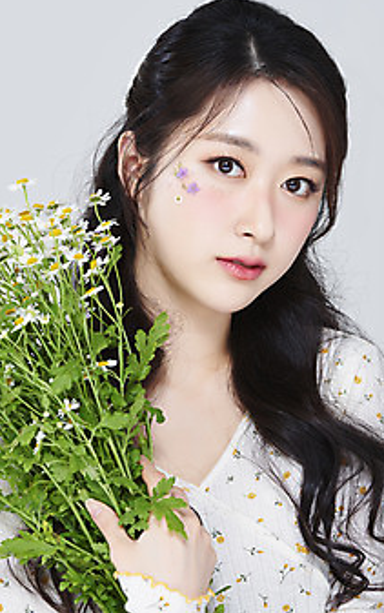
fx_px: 2124
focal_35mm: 127
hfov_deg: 10.3
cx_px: 181
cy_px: 266
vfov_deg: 16.4
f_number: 11
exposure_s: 1/125
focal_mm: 105
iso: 64
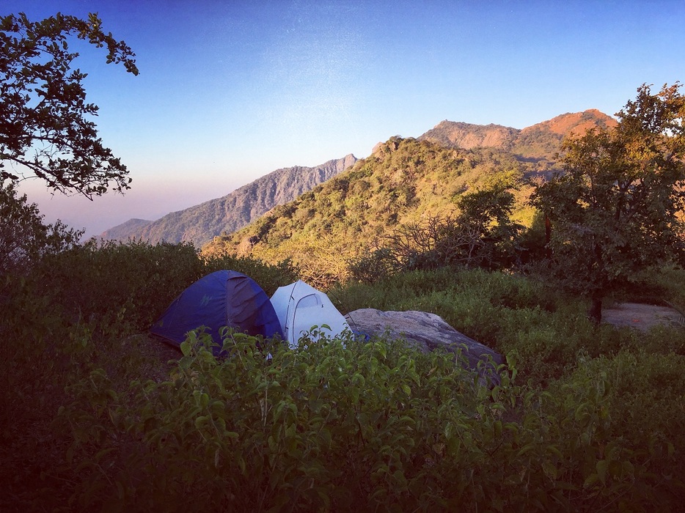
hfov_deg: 61.7
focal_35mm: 29
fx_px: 574
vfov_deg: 48.2
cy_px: 256
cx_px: 342
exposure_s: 1/561
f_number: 2.2
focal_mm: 4.15
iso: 25
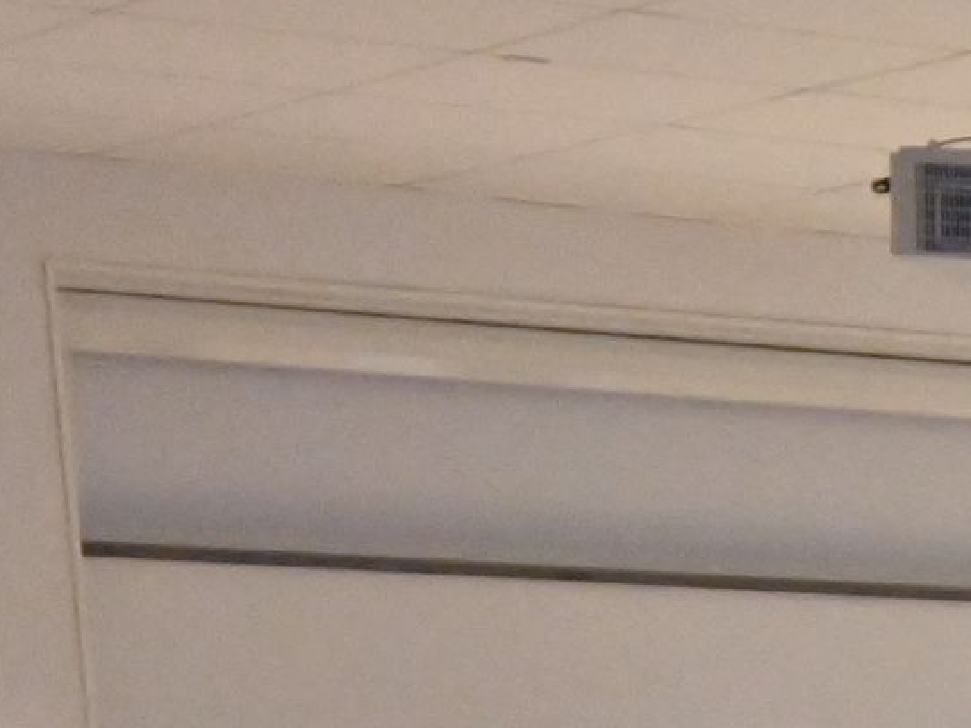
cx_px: 2786
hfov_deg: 8.3
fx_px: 5800
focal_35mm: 207
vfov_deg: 6.5
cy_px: 2222
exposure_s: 1/125
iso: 2200
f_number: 3.8
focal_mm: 19.5
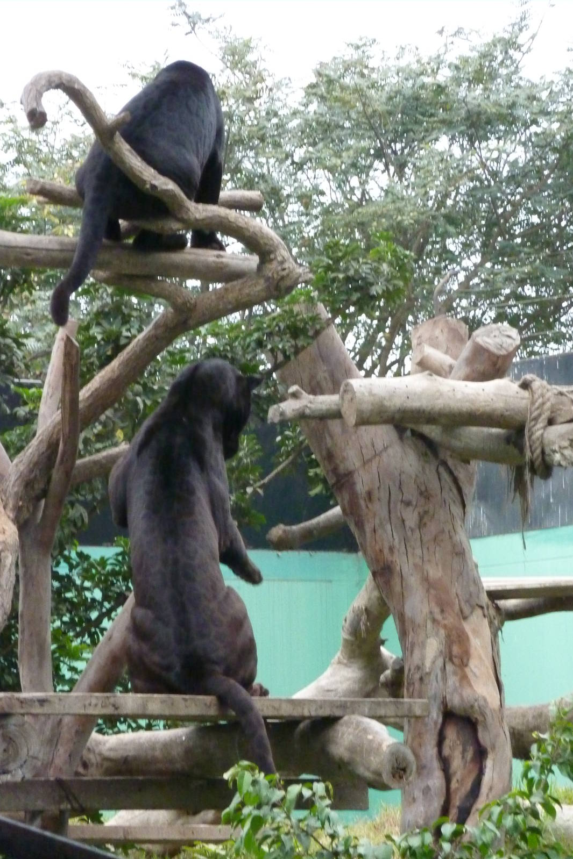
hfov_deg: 7.8
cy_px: 430
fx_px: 4203
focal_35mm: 176
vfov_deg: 11.7
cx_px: 279
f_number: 4.5
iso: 800
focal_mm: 27.8
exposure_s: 1/250
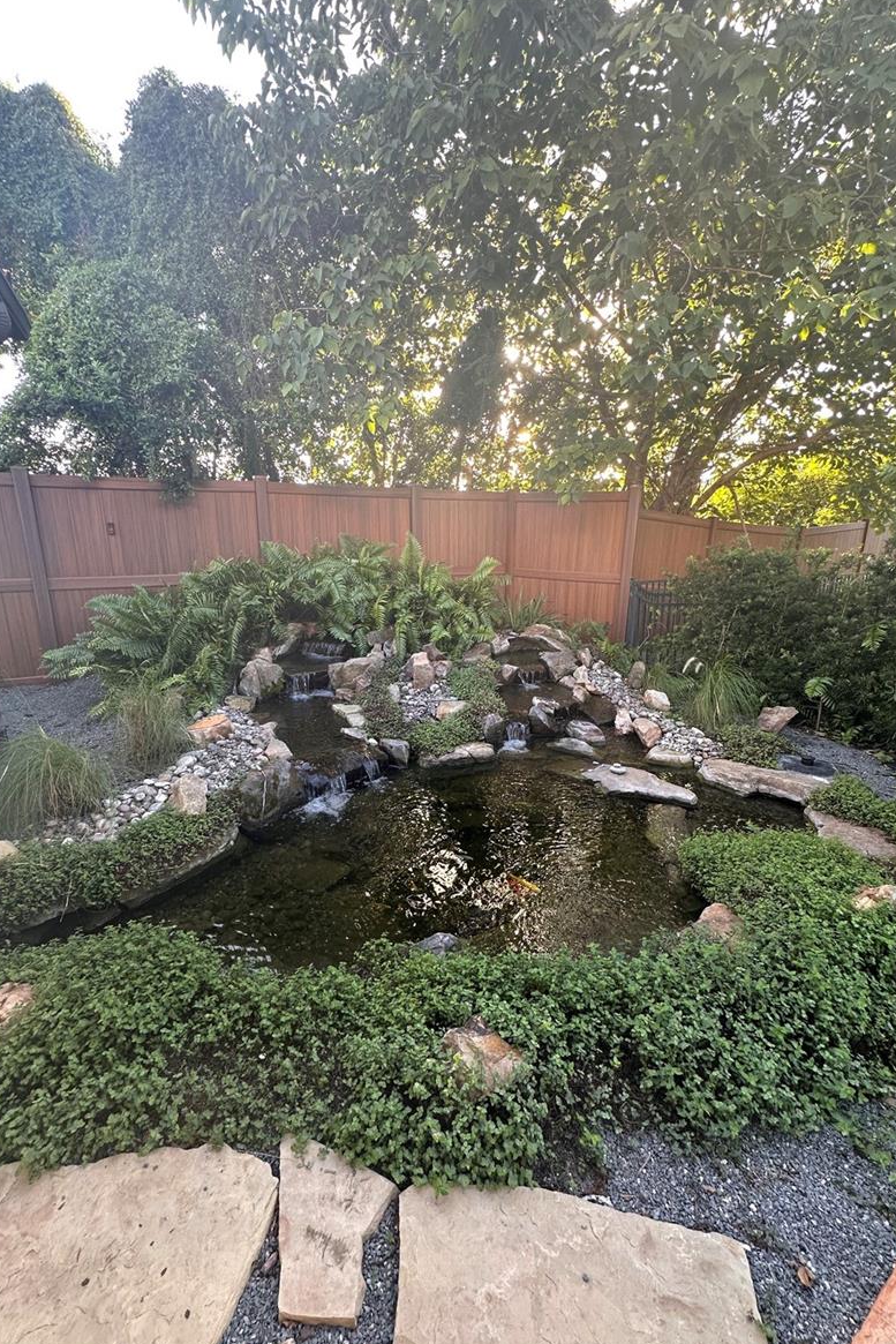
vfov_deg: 100.4
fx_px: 560
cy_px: 686
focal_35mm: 15
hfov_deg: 77.3
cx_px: 447
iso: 125
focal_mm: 2.22
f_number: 2.2
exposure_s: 1/99
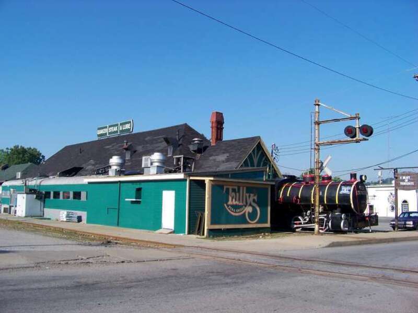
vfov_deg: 39.7
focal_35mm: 36
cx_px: 209
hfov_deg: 51.4
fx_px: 435
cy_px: 156
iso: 64
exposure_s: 1/640
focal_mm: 5.85
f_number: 4
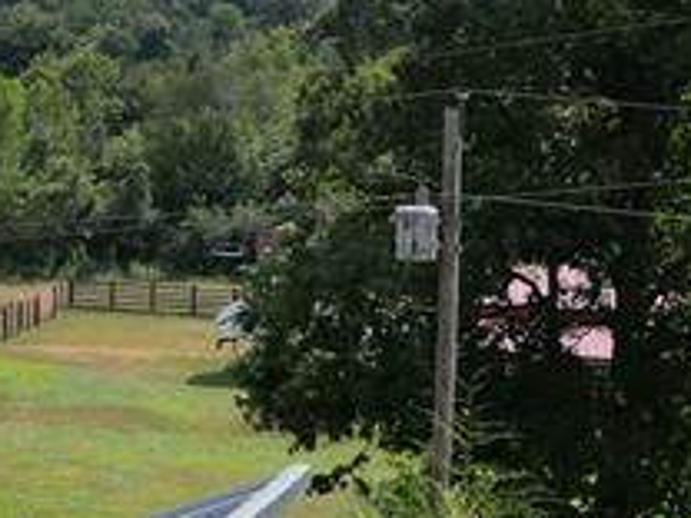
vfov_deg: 12.5
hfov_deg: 15.4
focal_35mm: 118
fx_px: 2356
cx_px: -355
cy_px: 133
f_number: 1.7
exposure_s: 1/5000
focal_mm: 6.72
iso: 100
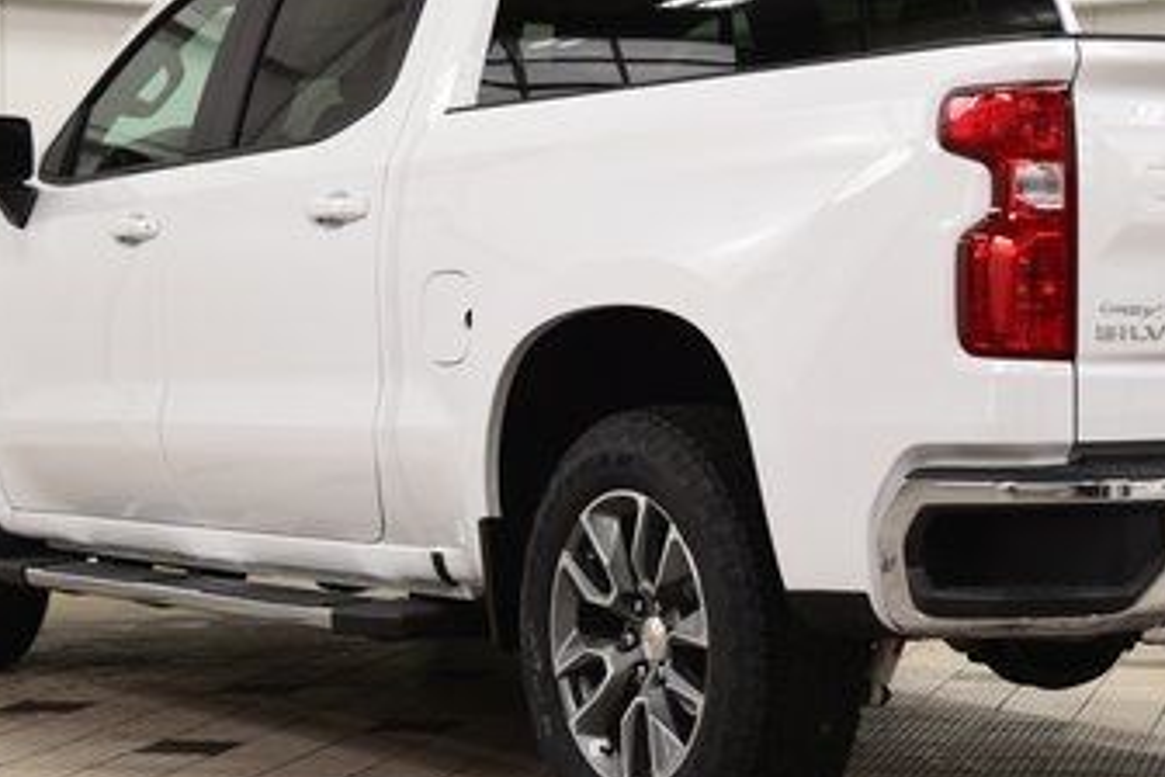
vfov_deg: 13.7
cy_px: 314
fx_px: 3234
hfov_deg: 20.3
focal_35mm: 100
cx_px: 815
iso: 720
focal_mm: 35
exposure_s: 1/30
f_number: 7.1
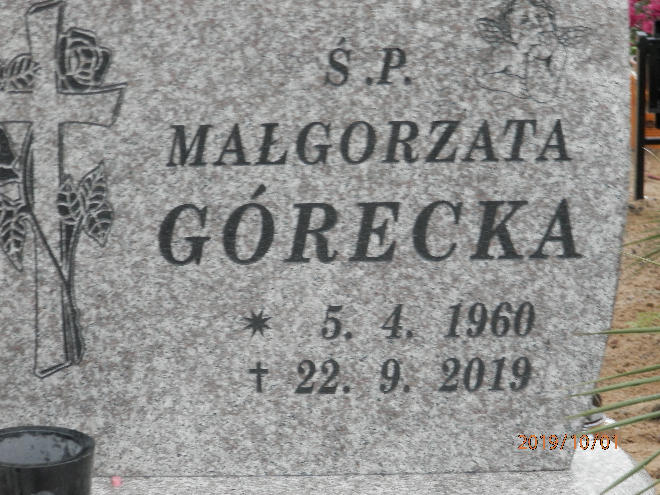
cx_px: 330
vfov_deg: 9.7
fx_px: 2917
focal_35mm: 153
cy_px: 248
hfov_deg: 12.9
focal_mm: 27.4
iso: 200
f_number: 4.9
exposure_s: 1/50
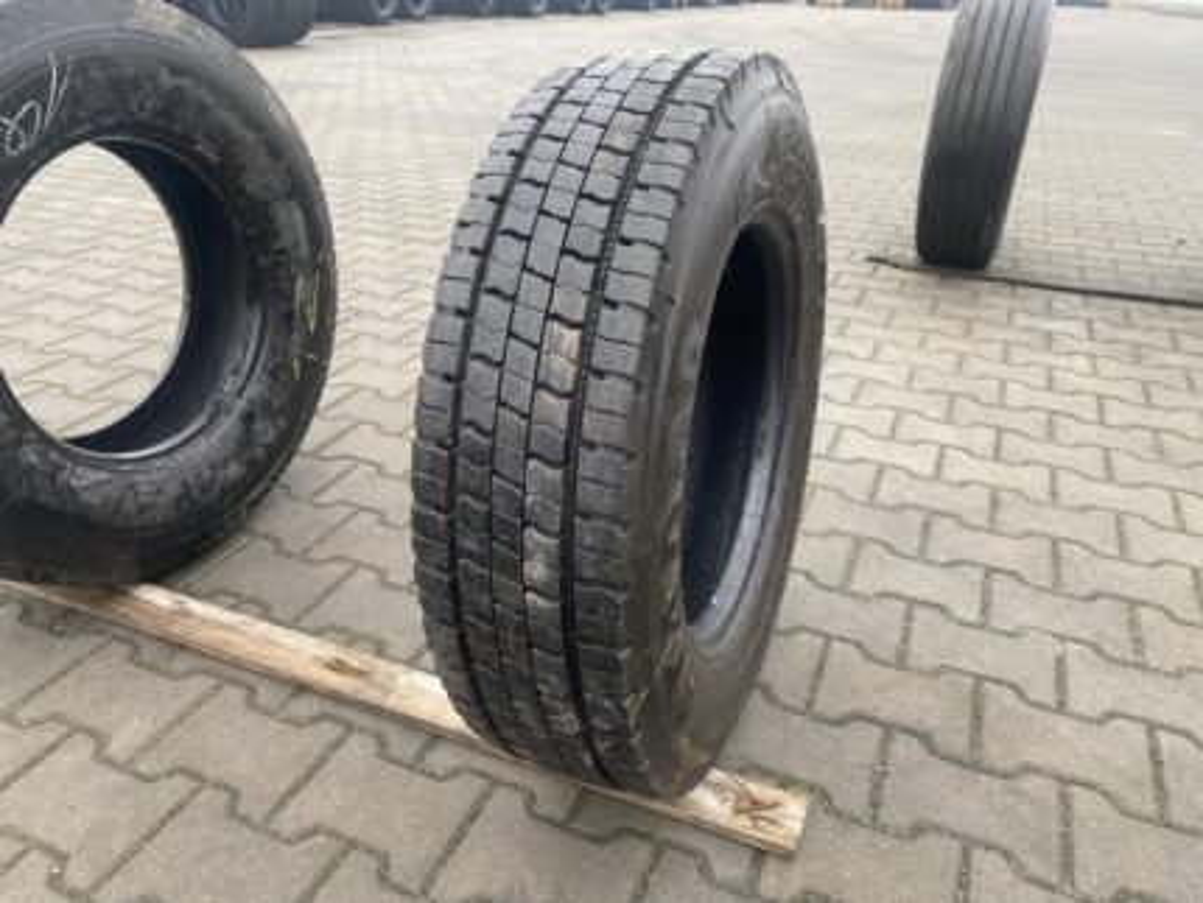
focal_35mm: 26
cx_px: 602
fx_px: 904
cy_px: 452
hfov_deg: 67.3
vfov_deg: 53.1
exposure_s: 1/122
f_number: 1.8
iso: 80
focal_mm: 4.25
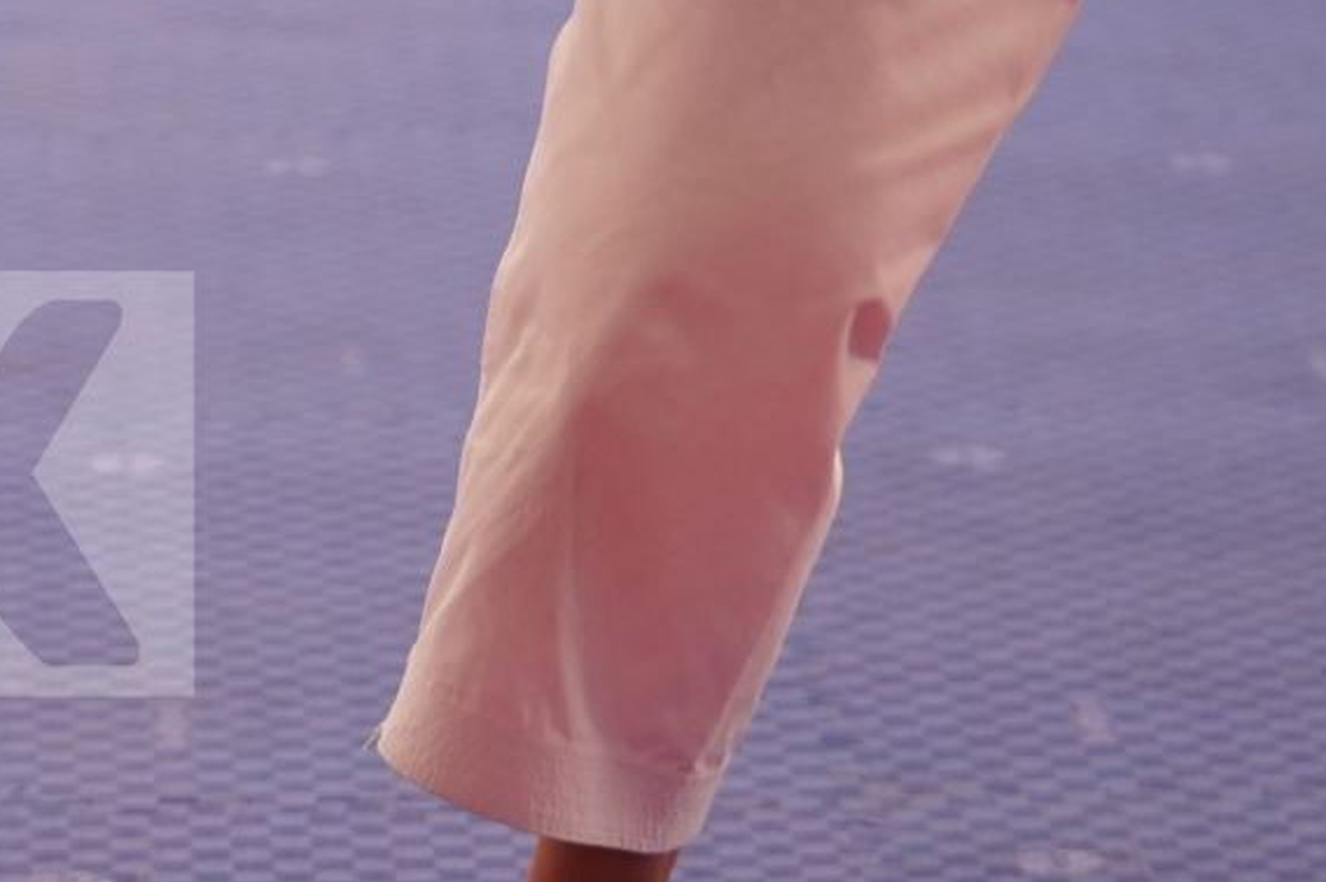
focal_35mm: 260
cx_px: -23
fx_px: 9571
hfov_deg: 7.9
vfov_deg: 5.2
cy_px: -345
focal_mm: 82
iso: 1000
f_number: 2.8
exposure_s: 1/500
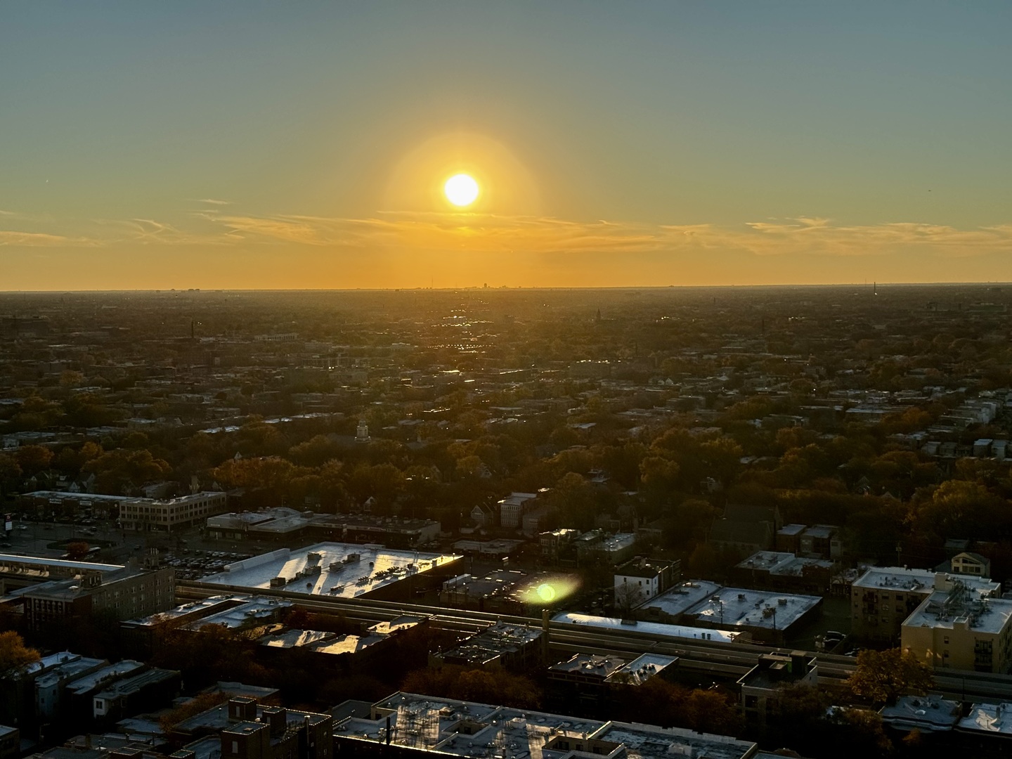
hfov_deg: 39.7
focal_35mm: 48
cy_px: 380
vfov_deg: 30.3
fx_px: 1403
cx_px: 506
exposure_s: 1/10526
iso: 80
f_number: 1.78
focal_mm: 6.76
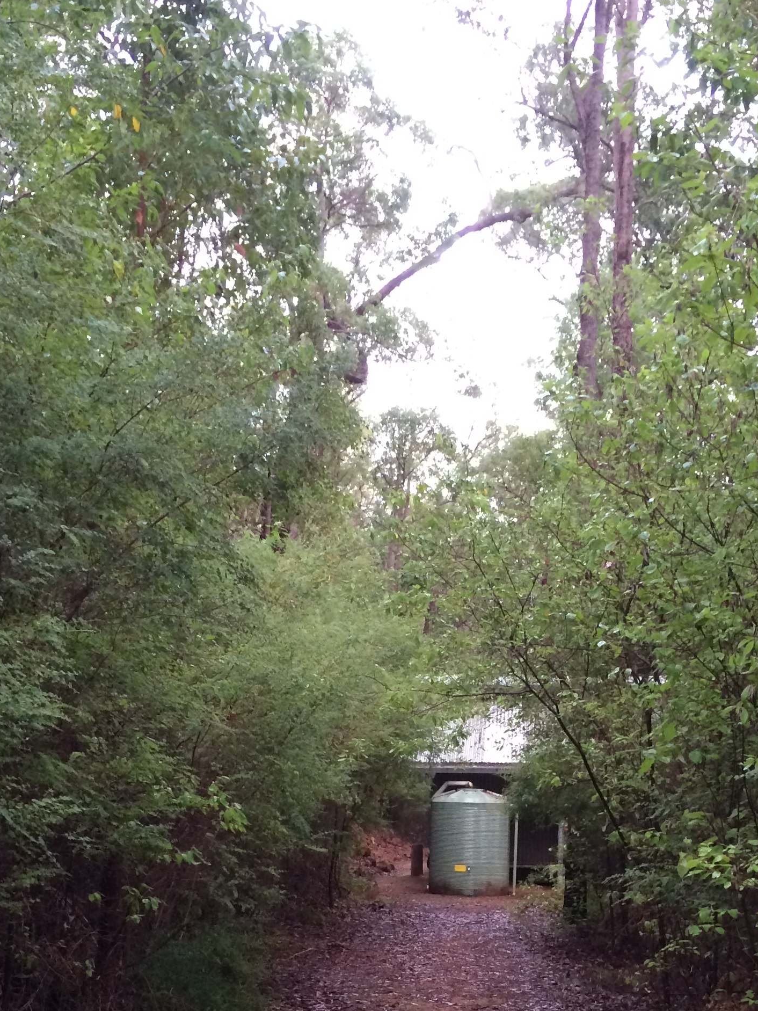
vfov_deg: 35.3
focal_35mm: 52
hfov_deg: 27.9
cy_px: 848
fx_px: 1518
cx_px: 465
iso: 200
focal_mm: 4.12
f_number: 2.2
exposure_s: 1/30
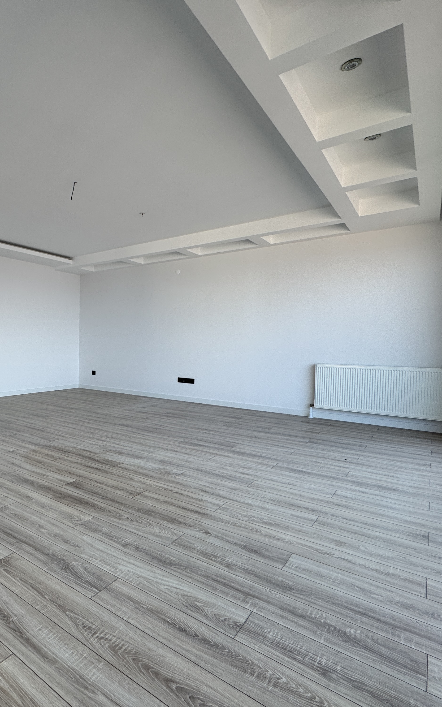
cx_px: 56
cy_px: 357
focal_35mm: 20
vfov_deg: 85.1
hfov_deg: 53.3
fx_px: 385
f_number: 2.2
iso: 40
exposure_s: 1/161
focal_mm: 2.22
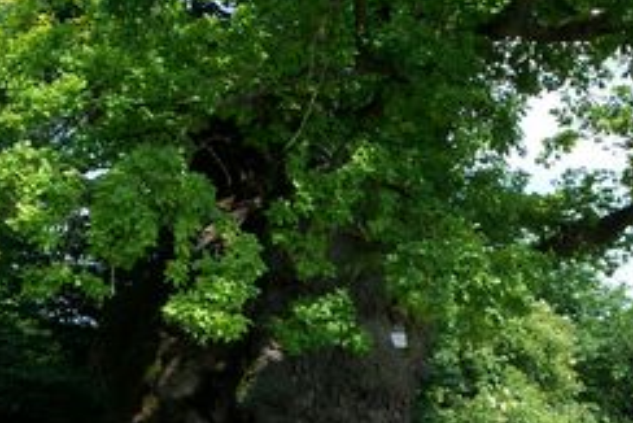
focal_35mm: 69
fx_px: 1214
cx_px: 550
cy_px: 389
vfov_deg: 19.4
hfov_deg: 28.3
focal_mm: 7.54
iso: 64
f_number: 2.8
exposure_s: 1/500
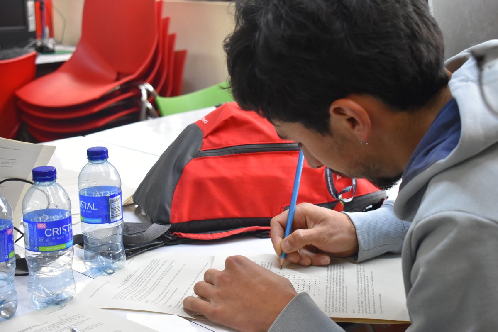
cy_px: 166
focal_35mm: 63
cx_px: 249
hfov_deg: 31.9
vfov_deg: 21.6
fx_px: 871
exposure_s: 1/60
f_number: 5
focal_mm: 42
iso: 1600
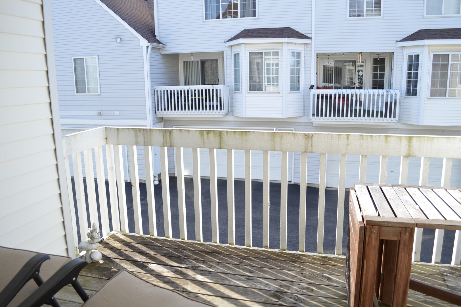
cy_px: 154
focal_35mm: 27
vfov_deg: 47.9
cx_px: 230
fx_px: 345
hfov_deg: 67.4
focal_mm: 18
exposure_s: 1/125
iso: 110
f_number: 5.6
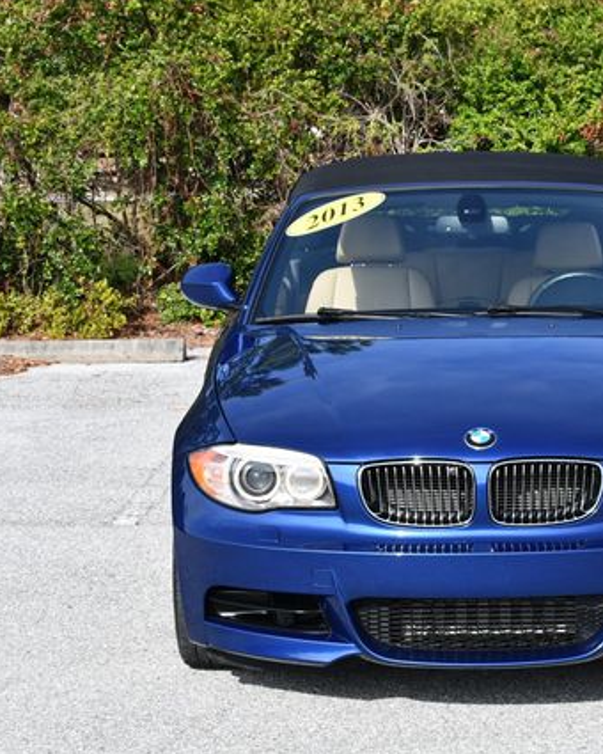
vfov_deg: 19.4
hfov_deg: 15.5
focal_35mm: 99
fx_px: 2209
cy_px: 378
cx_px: 474
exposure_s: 1/250
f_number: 8
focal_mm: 35
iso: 125
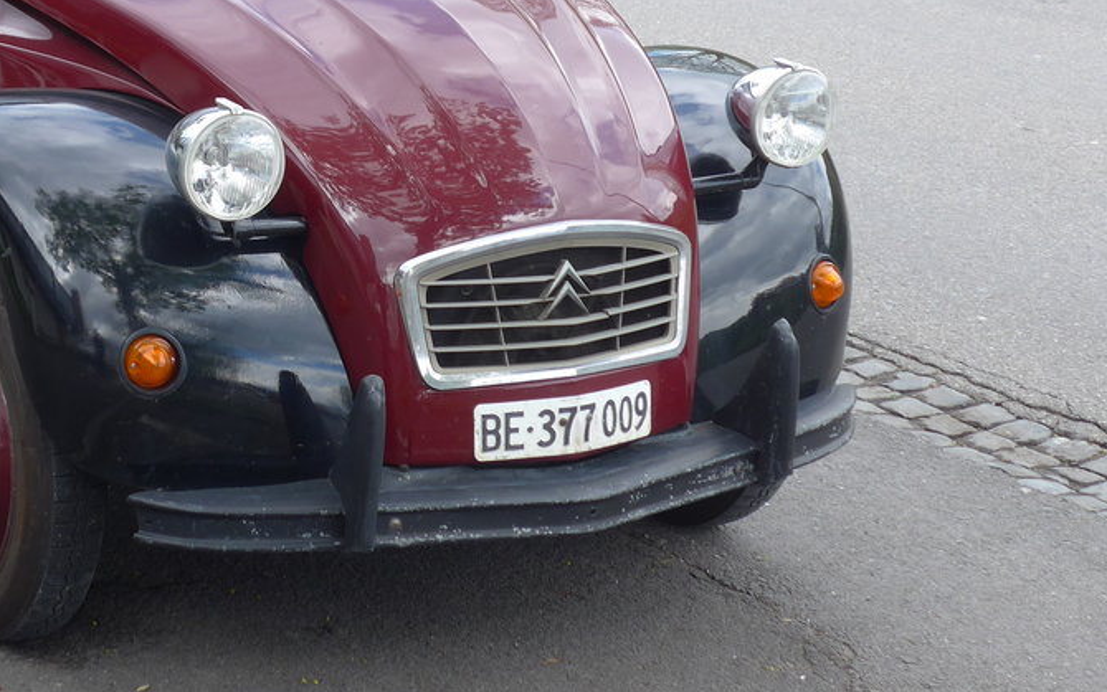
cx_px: 221
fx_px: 2806
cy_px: 119
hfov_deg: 22.0
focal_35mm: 93
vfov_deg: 14.0
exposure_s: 1/250
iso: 80
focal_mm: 10.1
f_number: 3.2
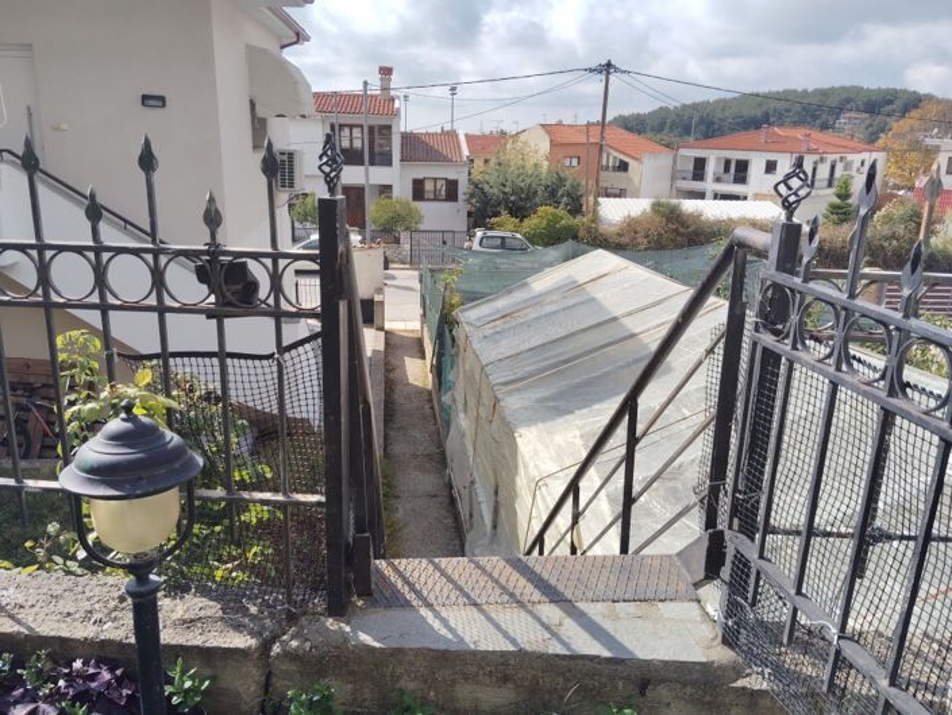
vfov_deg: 49.8
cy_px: 358
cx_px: 476
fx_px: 771
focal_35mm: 28
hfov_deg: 63.4
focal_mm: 4.22
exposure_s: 1/640
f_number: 1.8
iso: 50
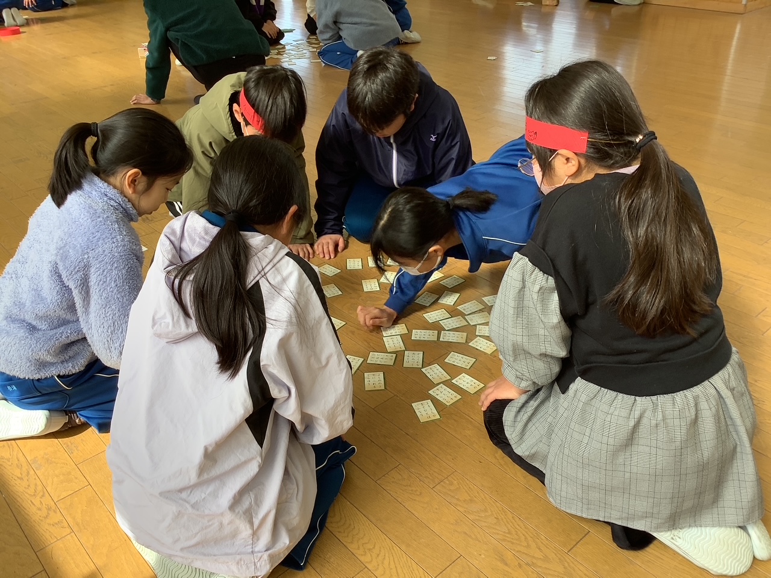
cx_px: 386
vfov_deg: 45.4
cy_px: 289
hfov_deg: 58.4
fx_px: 690
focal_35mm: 31
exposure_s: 1/120
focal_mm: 3.3
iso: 50
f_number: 2.4
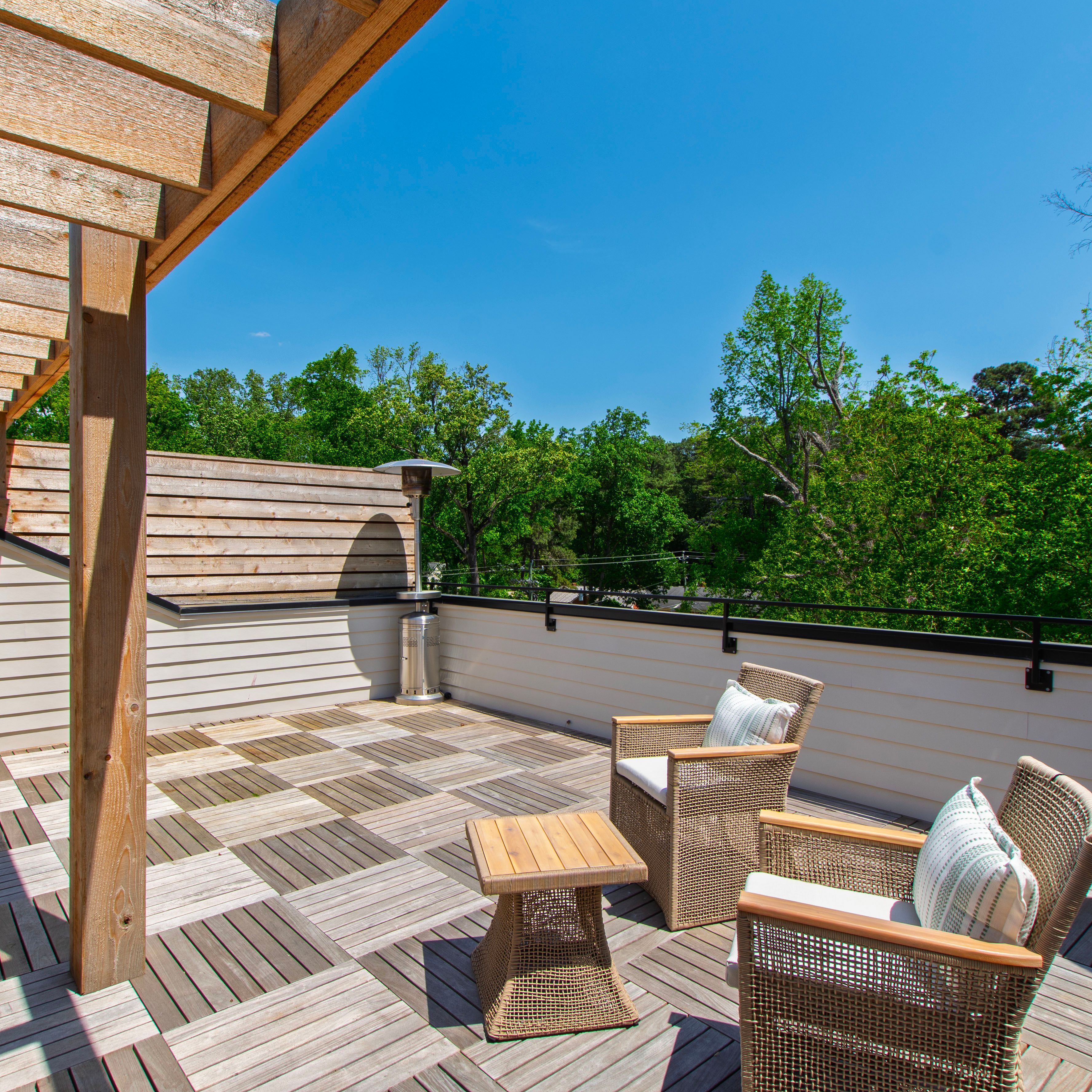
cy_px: 550
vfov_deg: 74.8
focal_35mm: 20
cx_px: 522
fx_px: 714
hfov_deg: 74.8
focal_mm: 10
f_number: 8
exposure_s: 1/160
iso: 100
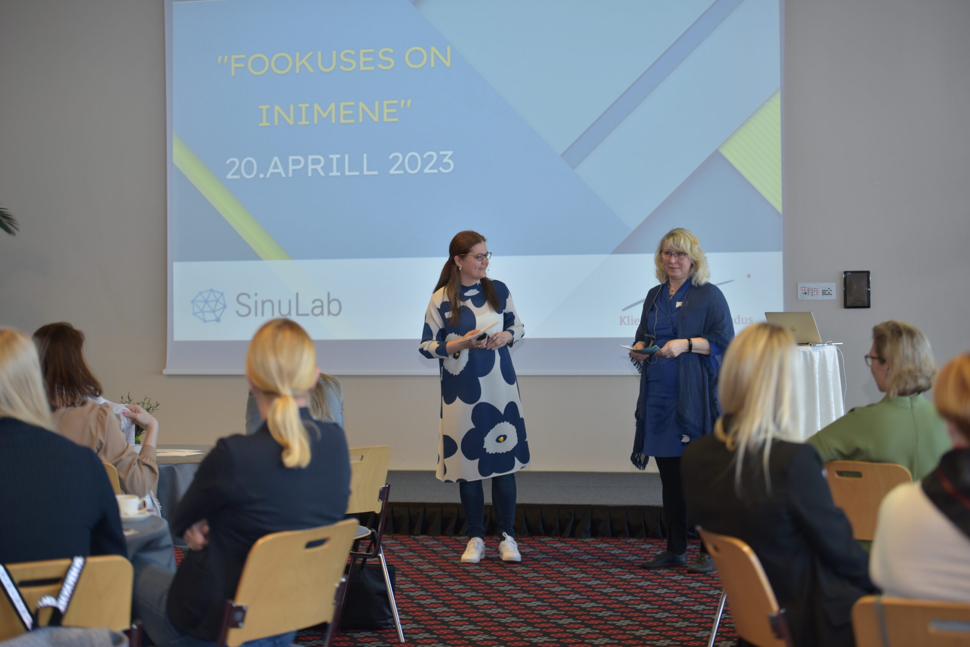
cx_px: 491
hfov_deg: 26.6
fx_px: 2048
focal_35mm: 76
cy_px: 320
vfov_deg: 17.9
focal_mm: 75
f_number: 2.8
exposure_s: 1/100
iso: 320
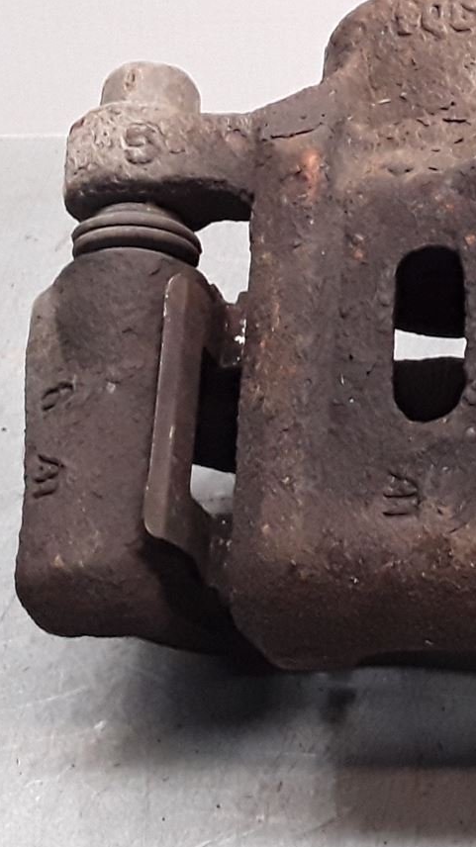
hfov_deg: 15.9
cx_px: 581
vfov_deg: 28.8
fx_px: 1639
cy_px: 300
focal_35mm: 73
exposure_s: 1/100
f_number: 1.9
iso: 100
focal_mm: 2.91
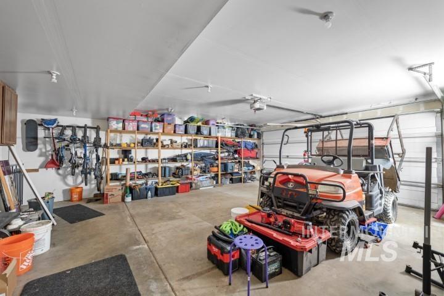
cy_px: 148
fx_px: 173
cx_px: 222
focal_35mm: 14
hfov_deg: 104.3
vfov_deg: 81.2
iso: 125
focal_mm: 14
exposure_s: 1.6
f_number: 4
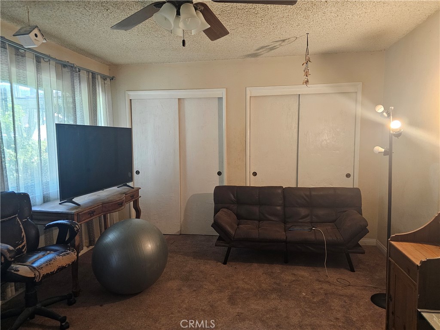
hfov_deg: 73.9
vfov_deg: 58.9
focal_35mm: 23
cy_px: 165
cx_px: 220
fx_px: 292
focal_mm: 6.3
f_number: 1.7
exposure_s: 1/60
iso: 640
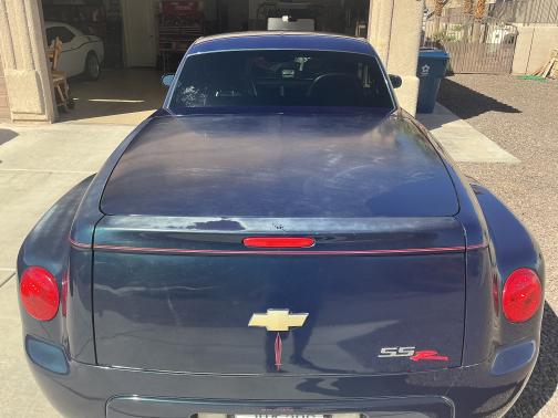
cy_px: 209
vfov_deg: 49.7
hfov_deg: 63.4
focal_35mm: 28
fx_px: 451
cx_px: 279
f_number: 1.8
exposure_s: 1/855
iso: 25
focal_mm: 3
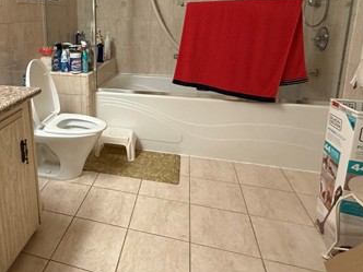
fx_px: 283
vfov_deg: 49.8
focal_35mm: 27
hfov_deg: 61.3
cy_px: 76
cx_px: 86
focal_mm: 2.22
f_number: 2.2
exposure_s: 1/60
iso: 400
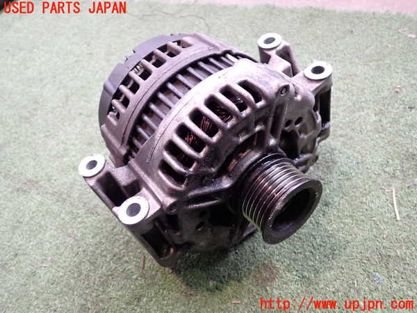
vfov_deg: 46.8
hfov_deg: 60.0
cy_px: 156
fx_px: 361
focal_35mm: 30
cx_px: 208
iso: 250
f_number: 2.3
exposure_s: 1/30
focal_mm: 5.4
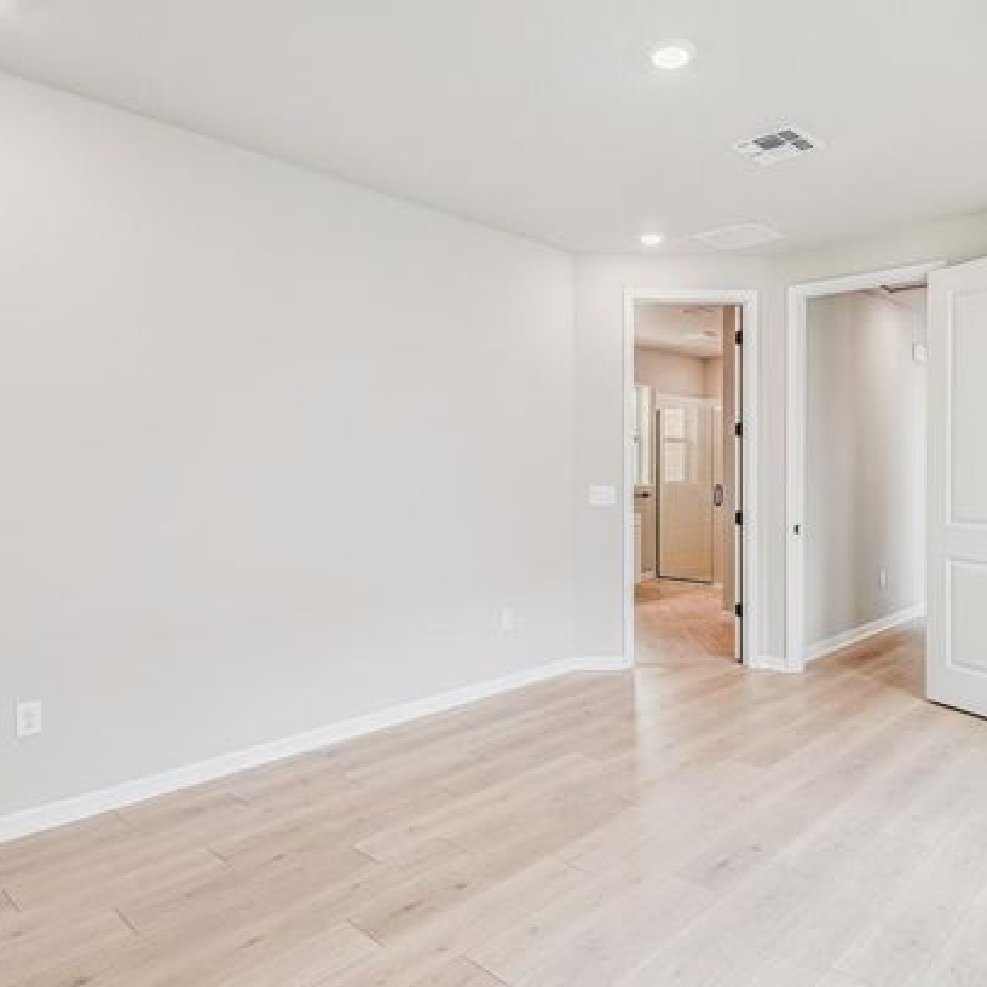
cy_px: 490
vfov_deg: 69.6
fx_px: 710
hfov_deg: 69.3
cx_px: 565
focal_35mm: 22
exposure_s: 1/25
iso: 100
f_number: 7.1
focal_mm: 10
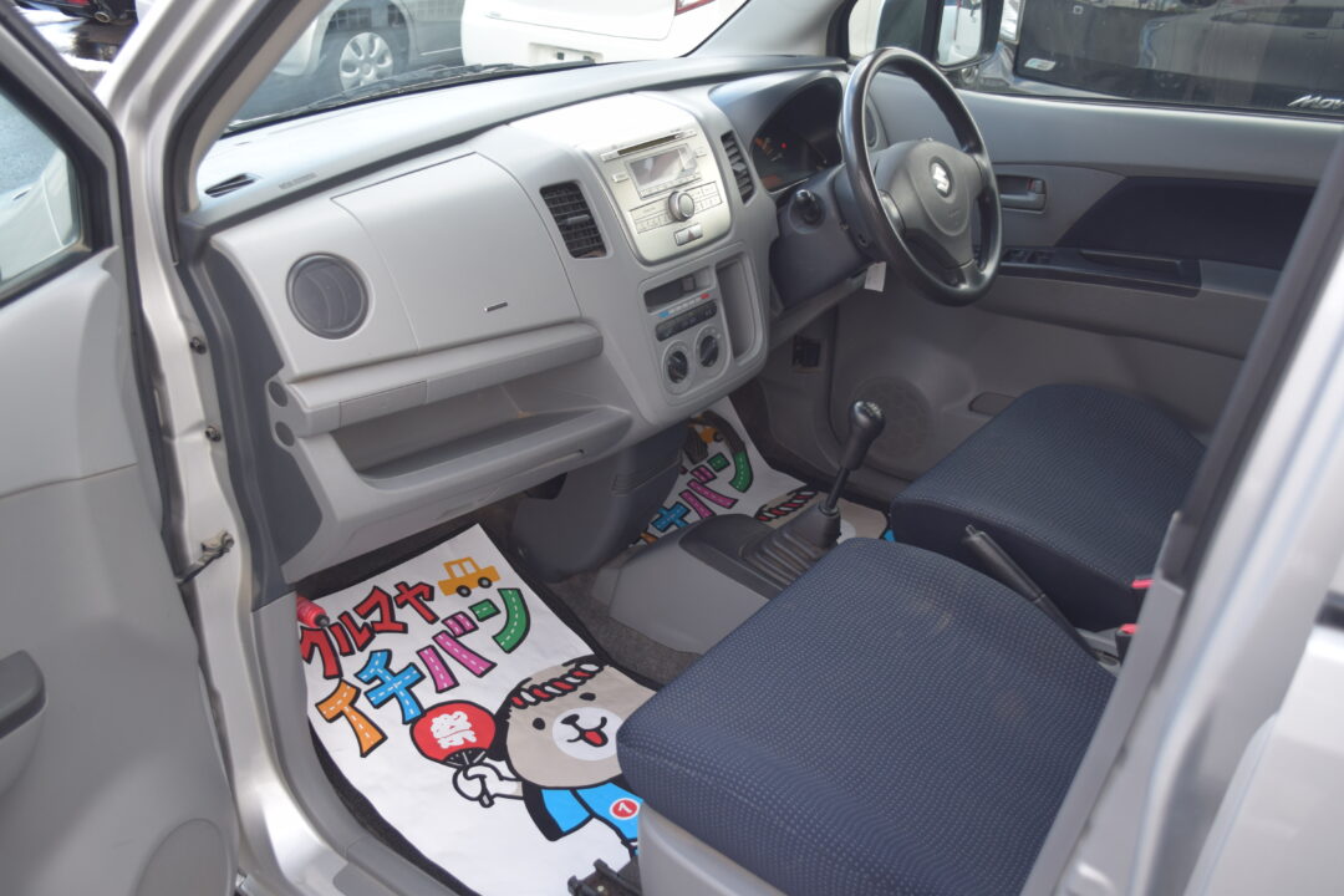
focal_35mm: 33
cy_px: 448
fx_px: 1232
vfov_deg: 40.0
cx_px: 672
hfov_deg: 57.2
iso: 320
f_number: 3.8
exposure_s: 1/125
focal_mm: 22
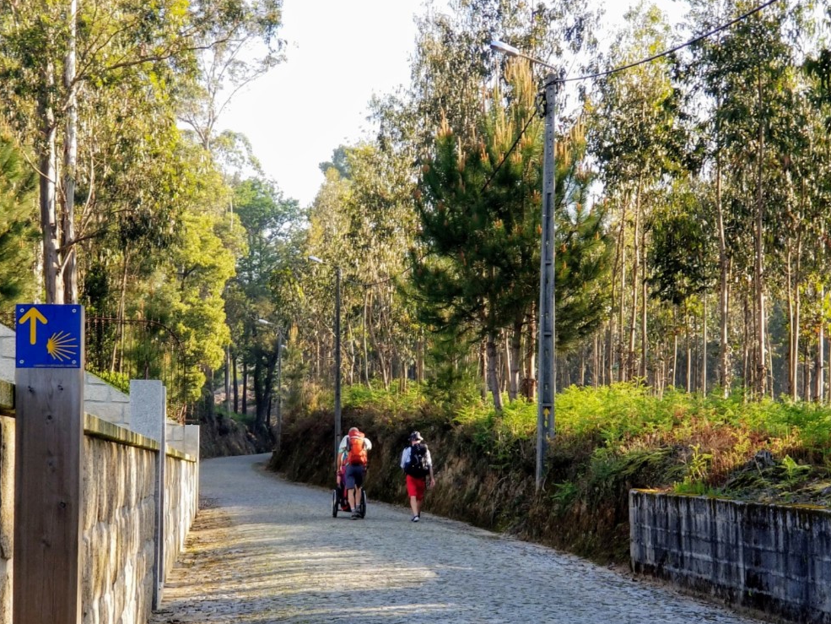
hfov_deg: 25.6
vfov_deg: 19.3
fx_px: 1825
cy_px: 425
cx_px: 367
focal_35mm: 76
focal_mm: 6
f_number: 2.4
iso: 25
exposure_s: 1/121
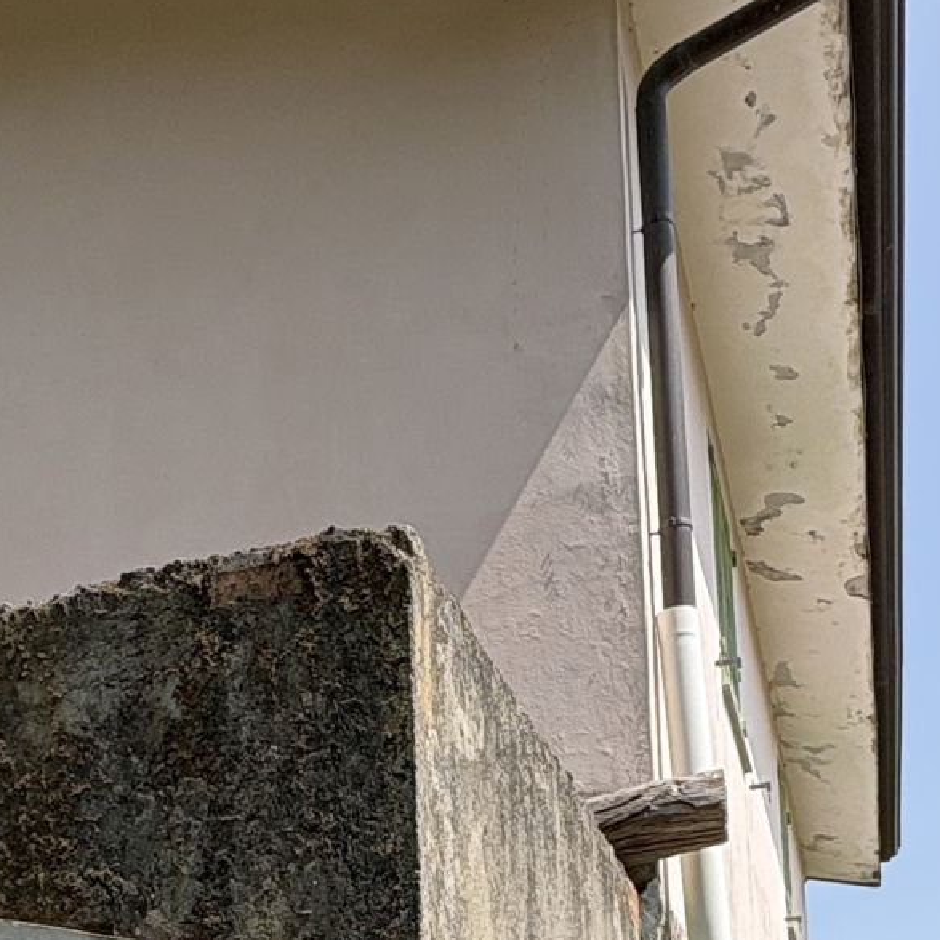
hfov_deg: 31.2
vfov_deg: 28.4
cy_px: 1067
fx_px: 1659
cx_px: 271
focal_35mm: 54
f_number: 2.2
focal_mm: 2.22
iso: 50
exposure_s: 1/1449
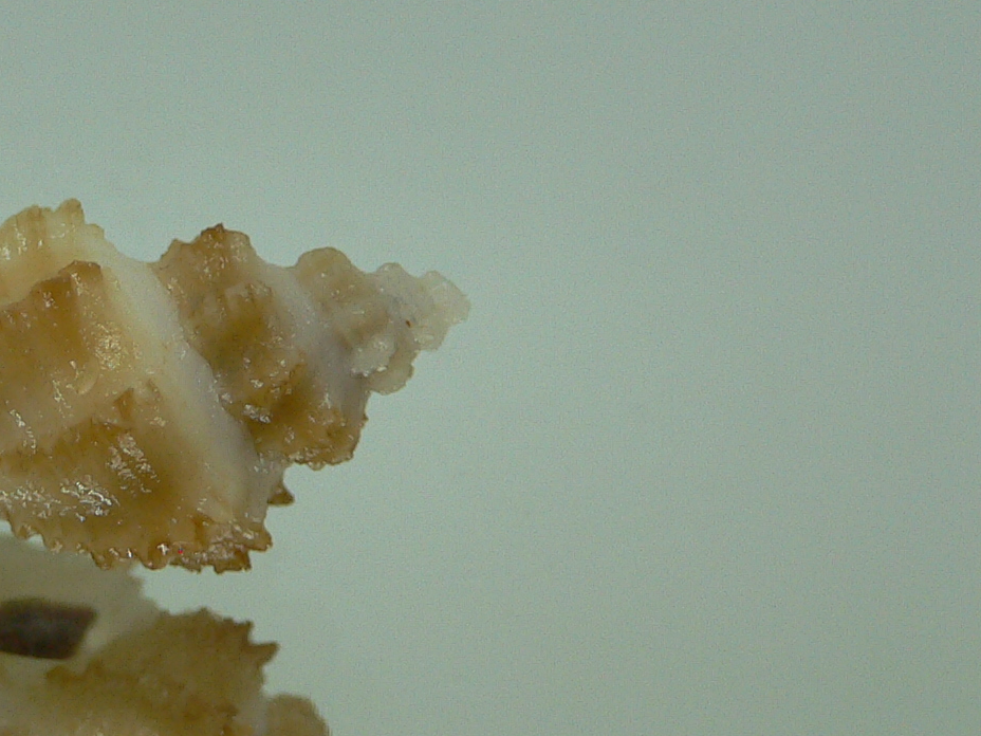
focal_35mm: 76
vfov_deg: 19.4
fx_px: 2154
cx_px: 61
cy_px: 394
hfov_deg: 24.8
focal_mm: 4.6
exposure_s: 1/60
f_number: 2.8
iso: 100
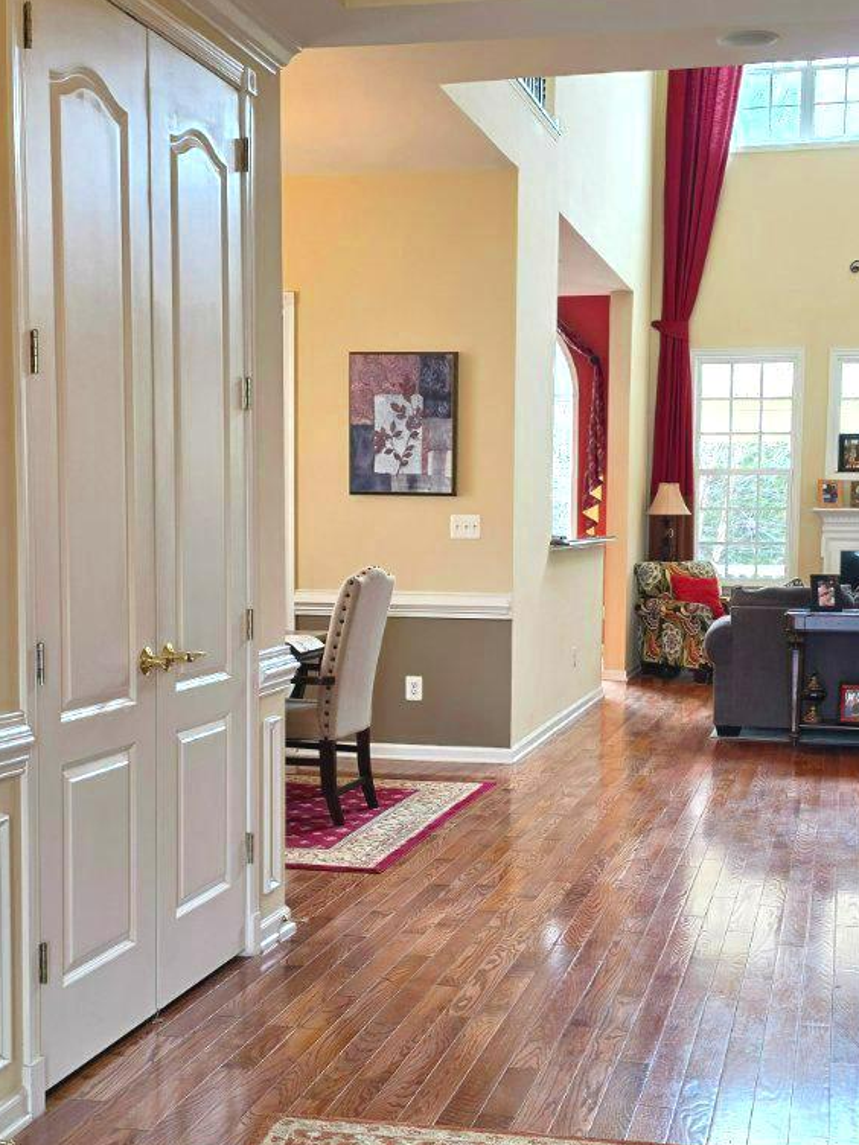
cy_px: 649
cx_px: 484
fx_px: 1555
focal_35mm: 47
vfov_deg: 40.4
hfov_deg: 30.8
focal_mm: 6.5
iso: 50
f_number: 1.4
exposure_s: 1/120
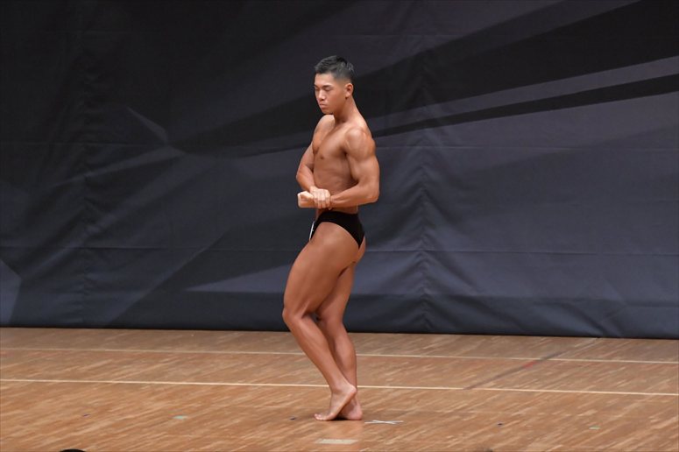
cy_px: 226
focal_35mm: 270
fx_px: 5090
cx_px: 340
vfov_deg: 5.1
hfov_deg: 7.6
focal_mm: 180
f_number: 5.6
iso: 6400
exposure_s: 1/400
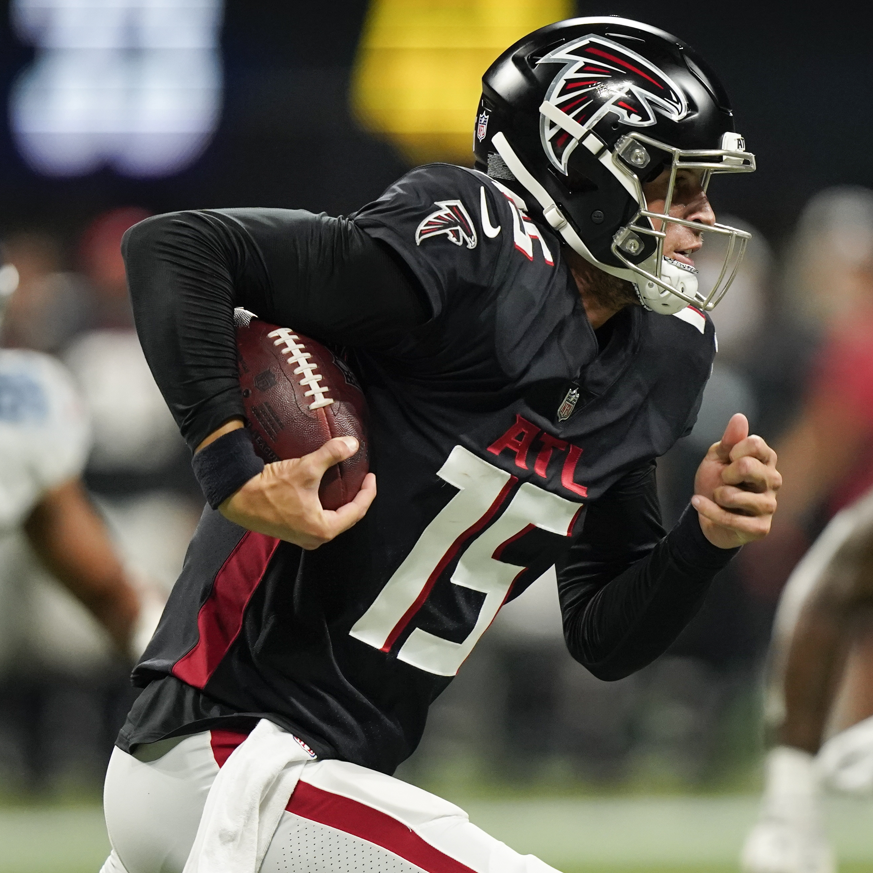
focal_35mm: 766
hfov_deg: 2.3
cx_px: 455
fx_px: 21856
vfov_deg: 2.3
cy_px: 437
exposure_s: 1/1600
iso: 3200
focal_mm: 400
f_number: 2.8
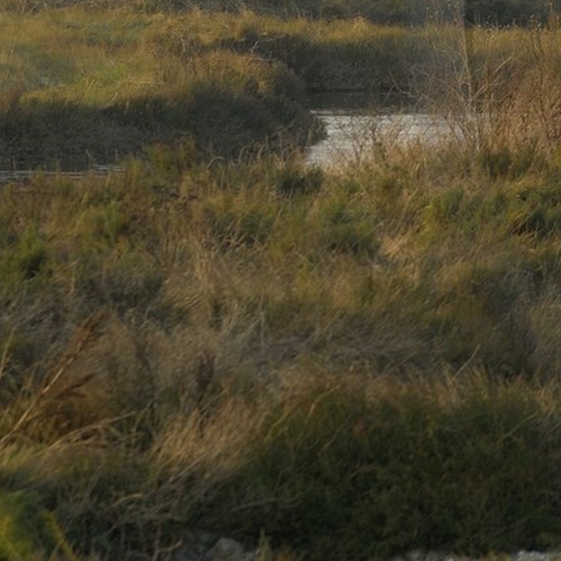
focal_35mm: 789
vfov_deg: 2.2
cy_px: 10
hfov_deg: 2.2
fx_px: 14461
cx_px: 979
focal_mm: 155
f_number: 4.2
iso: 100
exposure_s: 1/160
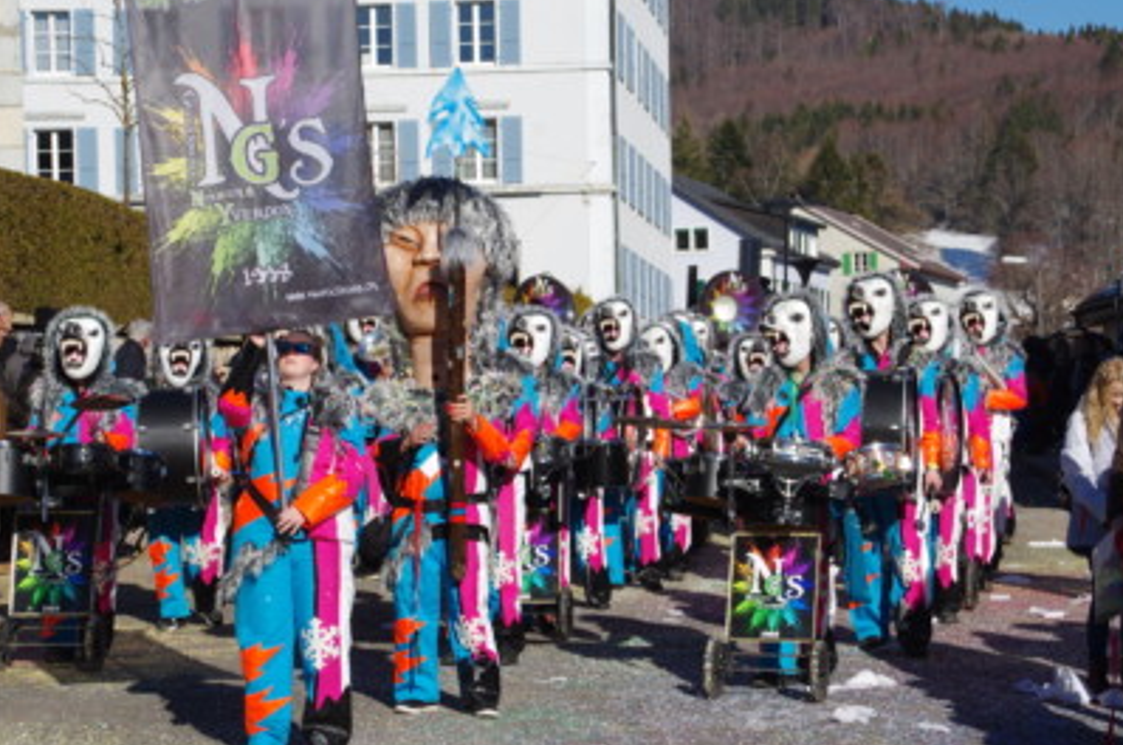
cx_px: 494
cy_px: 377
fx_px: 3227
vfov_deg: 13.2
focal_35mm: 104
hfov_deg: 19.7
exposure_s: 1/200
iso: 100
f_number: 11
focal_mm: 55
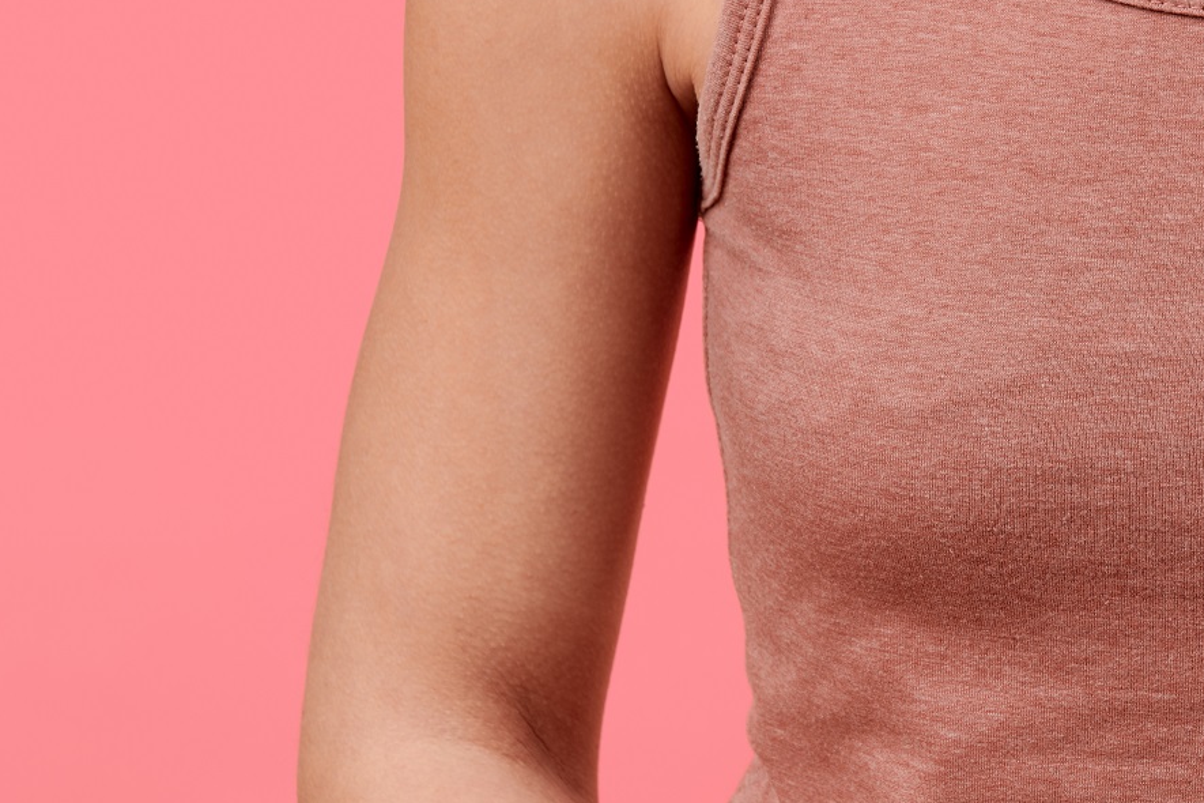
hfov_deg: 6.7
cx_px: 1018
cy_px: 300
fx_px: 10200
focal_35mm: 305
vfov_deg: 4.5
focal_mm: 135
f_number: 13
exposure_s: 1/160
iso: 100
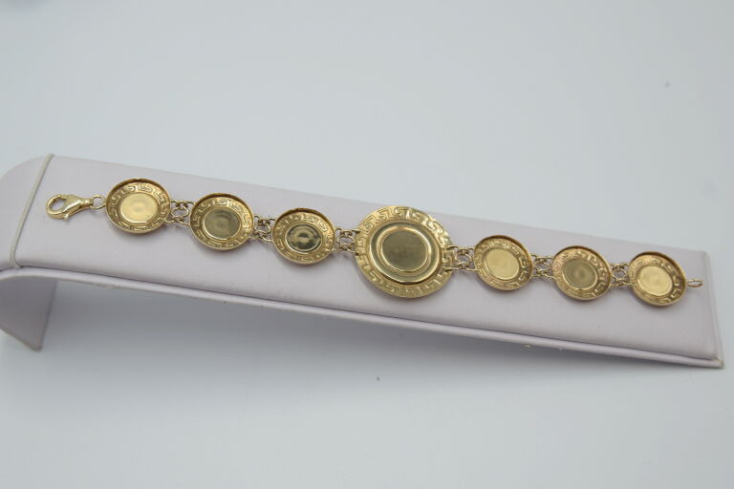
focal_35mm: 52
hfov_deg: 37.9
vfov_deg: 25.8
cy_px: 244
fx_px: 1070
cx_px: 367
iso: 220
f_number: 8
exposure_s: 1/250
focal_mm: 35
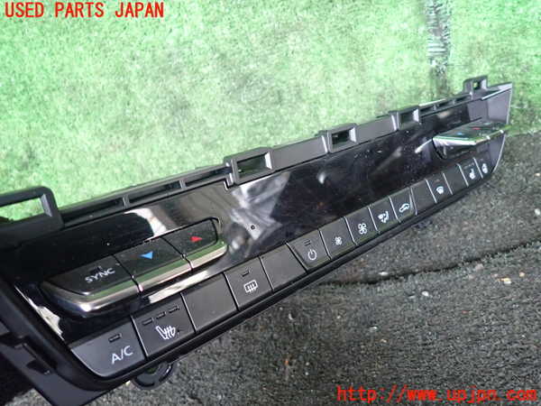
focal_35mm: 25
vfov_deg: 54.9
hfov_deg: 69.4
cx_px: 270
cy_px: 203
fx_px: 391
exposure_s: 1/30
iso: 640
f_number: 2
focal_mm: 4.5
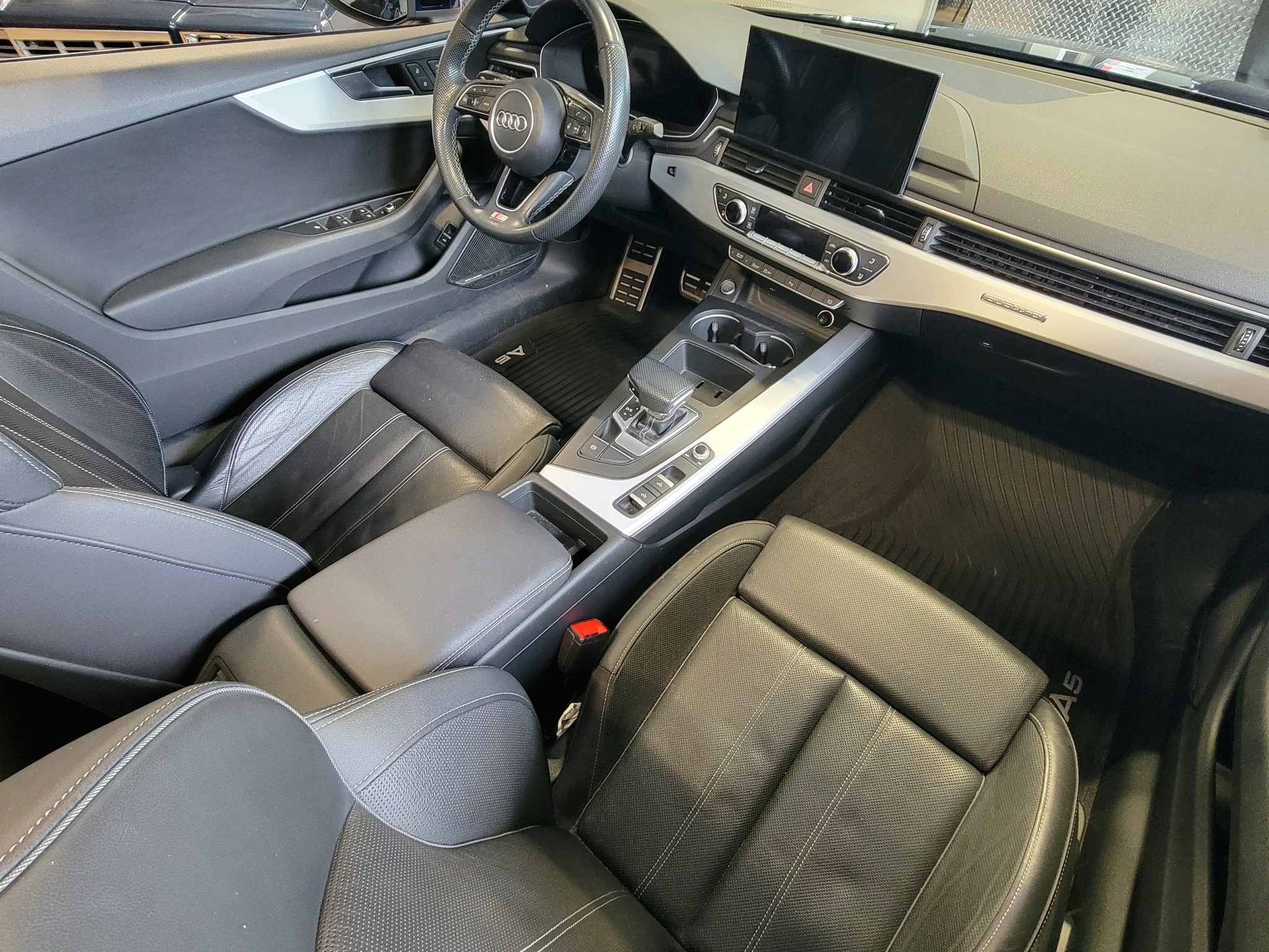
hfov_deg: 106.2
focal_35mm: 13
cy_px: 476
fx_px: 477
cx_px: 634
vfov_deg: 89.9
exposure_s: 1/60.2
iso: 400
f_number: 2.2
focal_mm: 2.2
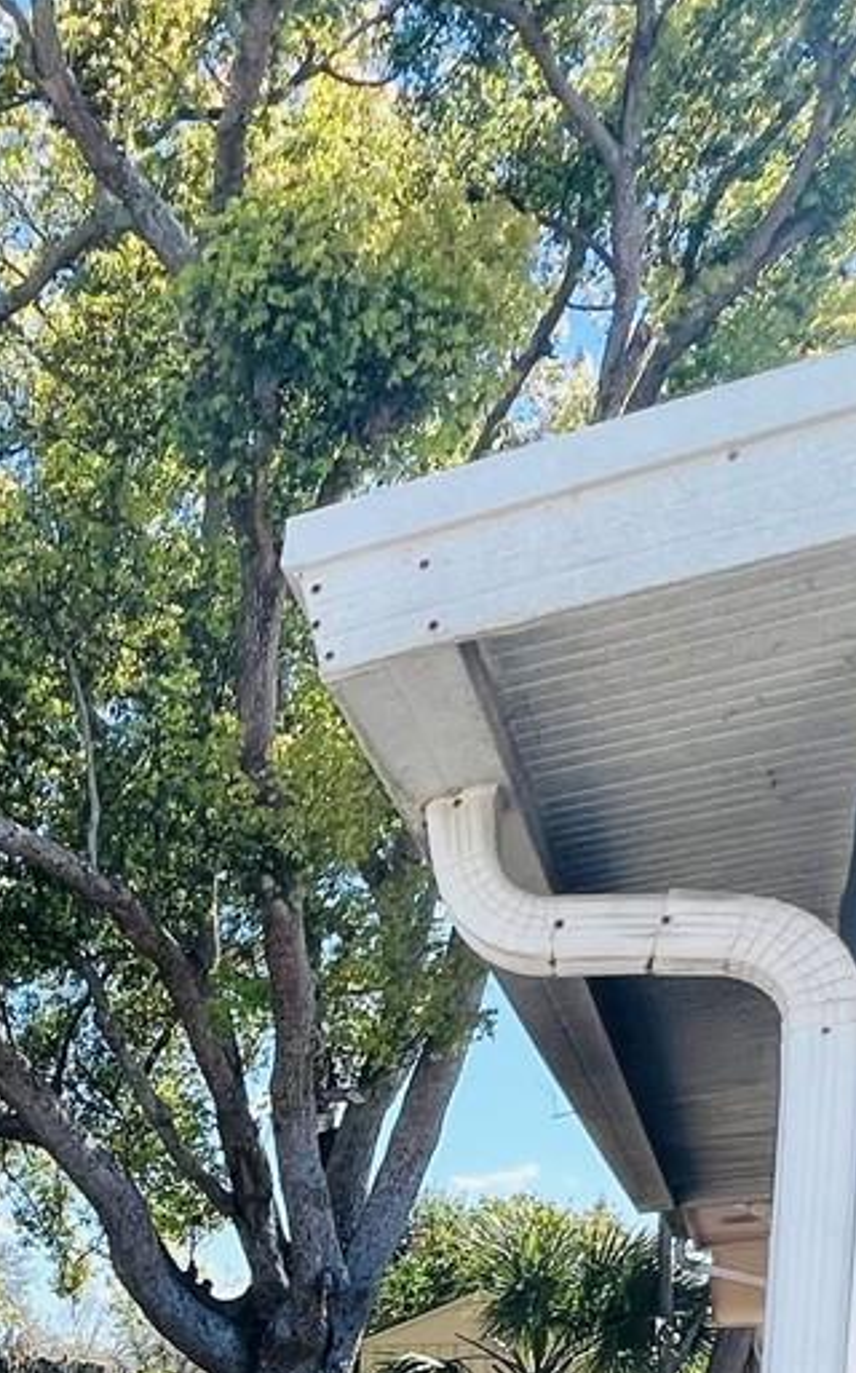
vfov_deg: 36.8
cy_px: 1600
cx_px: -273
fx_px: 1607
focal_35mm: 43
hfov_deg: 25.4
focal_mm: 1.57
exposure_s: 1/673
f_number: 1.8
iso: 32
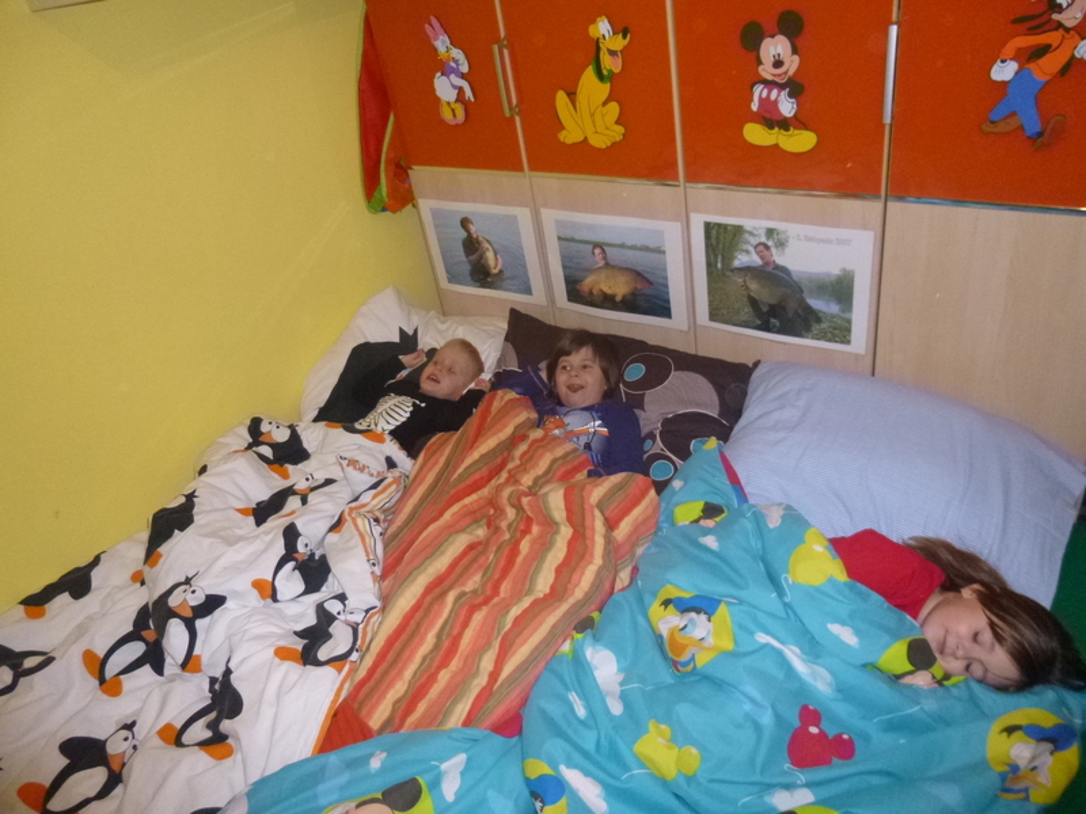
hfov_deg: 69.4
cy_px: 407
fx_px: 784
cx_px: 543
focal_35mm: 25
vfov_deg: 54.9
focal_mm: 4.5
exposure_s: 1/60
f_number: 3.1
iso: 400
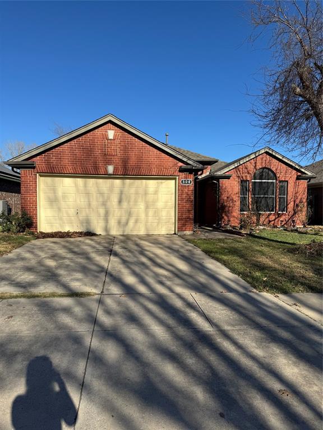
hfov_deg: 56.8
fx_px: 299
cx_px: 162
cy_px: 215
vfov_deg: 71.6
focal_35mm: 24
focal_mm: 6.76
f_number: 1.78
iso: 80
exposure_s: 1/5348
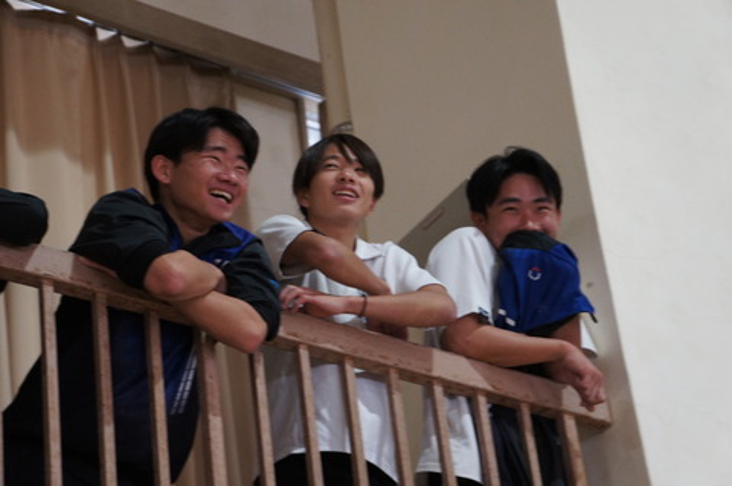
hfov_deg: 15.5
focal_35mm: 132
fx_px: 2681
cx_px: 366
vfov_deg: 10.4
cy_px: 243
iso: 1600
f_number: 5.6
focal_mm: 88
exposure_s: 1/125
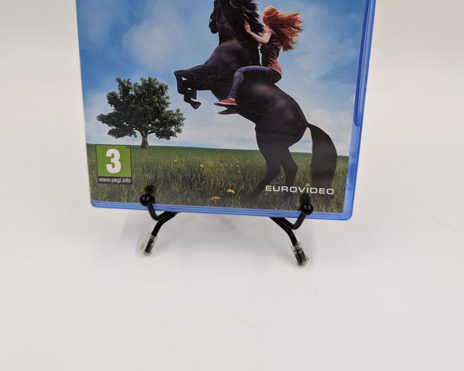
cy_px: 88
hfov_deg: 55.7
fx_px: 439
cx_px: 228
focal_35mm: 32
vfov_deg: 44.1
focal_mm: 6.9
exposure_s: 1/52.4
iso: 52
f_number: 1.68
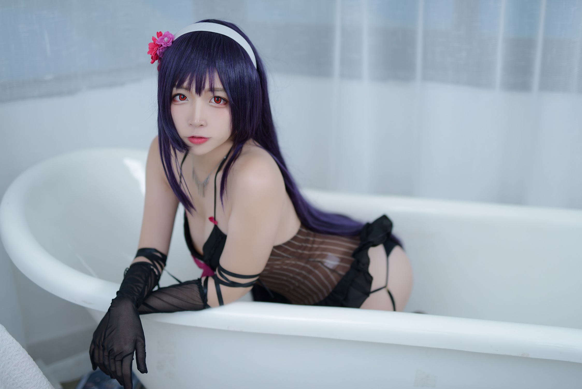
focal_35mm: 50
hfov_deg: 39.6
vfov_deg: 27.0
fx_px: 809
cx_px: 291
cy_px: 194
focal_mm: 50
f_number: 1.4
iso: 100
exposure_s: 1/200
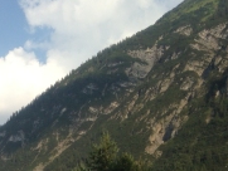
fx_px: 600
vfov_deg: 15.5
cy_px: 221
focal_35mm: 91
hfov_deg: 20.5
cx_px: -21
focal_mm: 4.12
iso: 50
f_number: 2.4
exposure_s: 1/1355
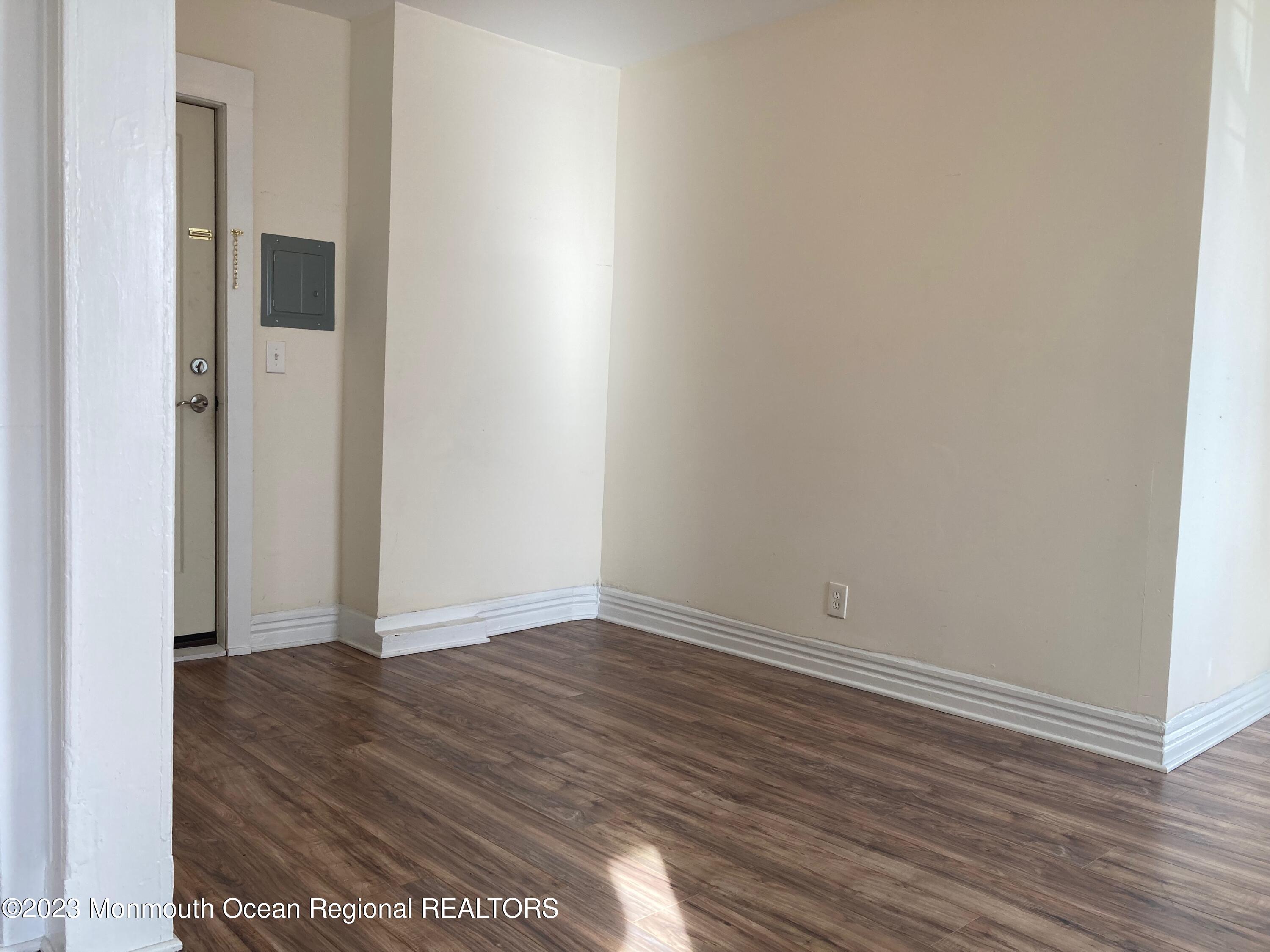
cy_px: 476
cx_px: 635
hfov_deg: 63.4
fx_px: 1027
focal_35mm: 28
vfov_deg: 49.7
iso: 32
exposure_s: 1/120
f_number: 1.8
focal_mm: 3.99
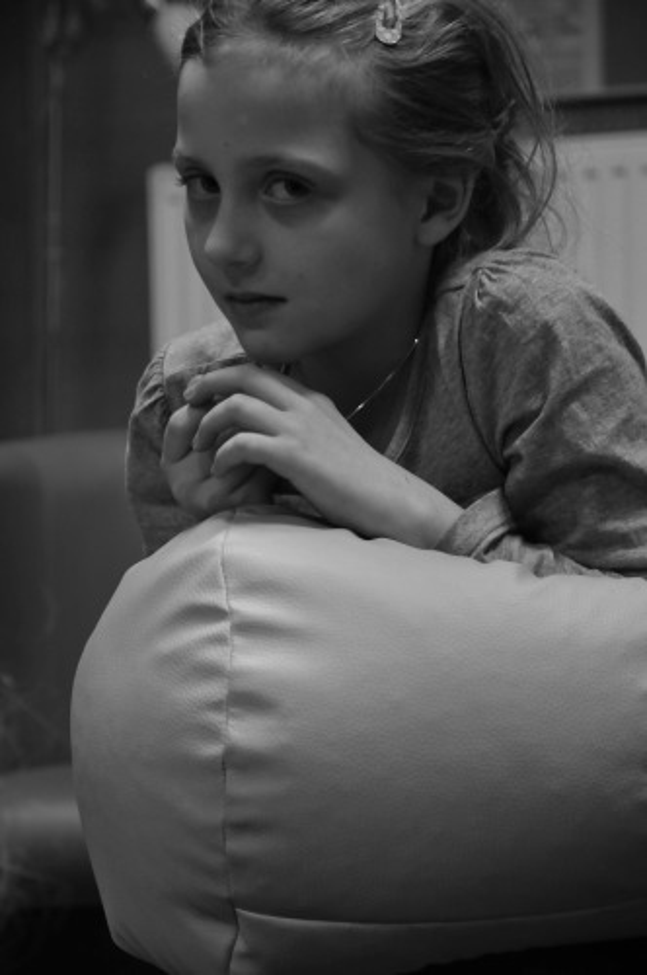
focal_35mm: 128
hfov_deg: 10.7
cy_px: 488
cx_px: 324
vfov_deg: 16.1
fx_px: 3446
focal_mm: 85
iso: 900
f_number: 5.6
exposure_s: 1/30
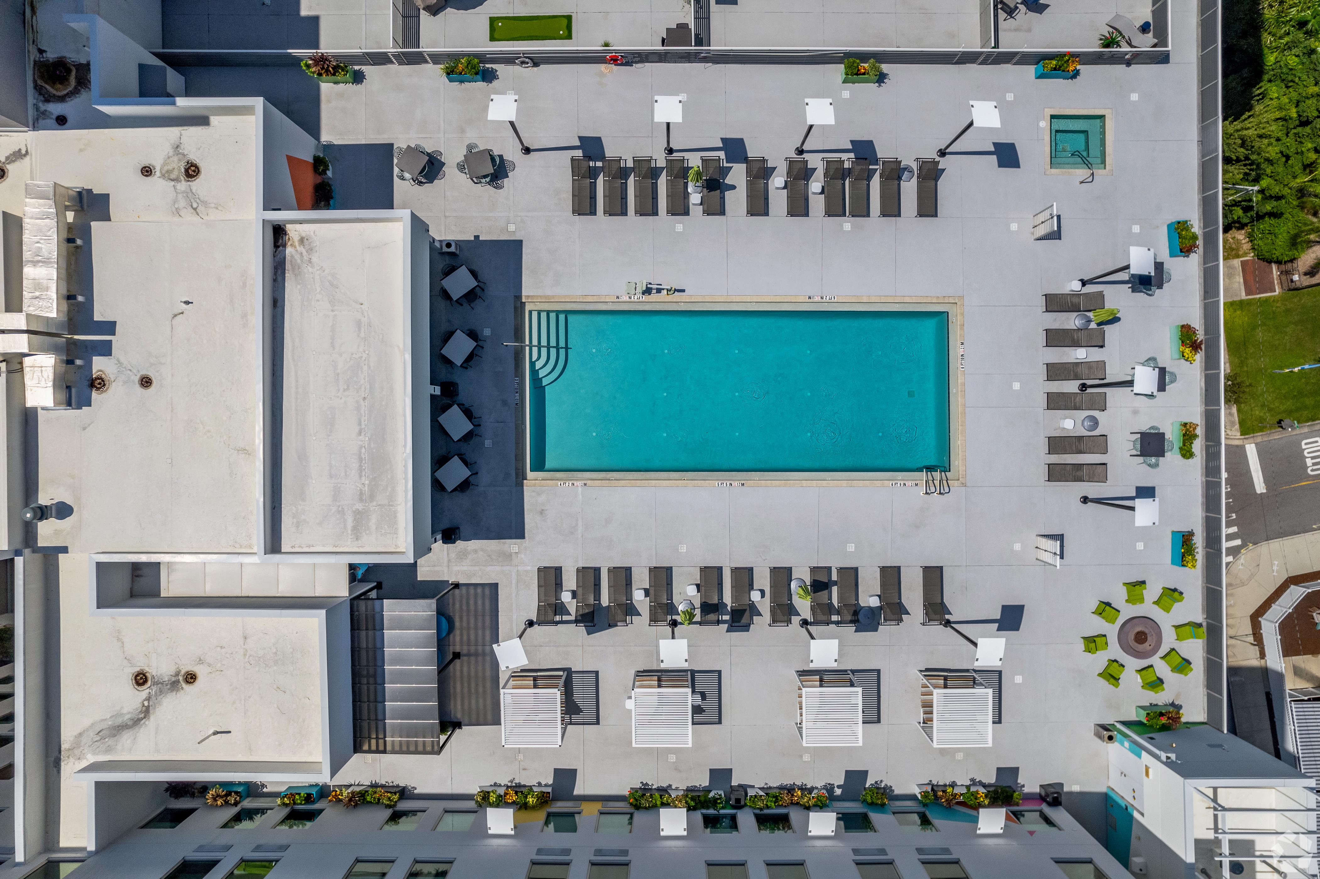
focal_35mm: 22
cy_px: 440
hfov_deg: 78.6
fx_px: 806
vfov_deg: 57.2
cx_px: 660
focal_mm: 8.38
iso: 120
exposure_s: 1/6400
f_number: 2.8
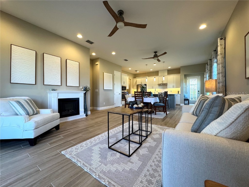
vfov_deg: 85.7
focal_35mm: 14
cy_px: 94
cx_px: 124
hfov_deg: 102.1
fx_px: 101
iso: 250
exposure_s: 1/120
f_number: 2.2
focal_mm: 2.22
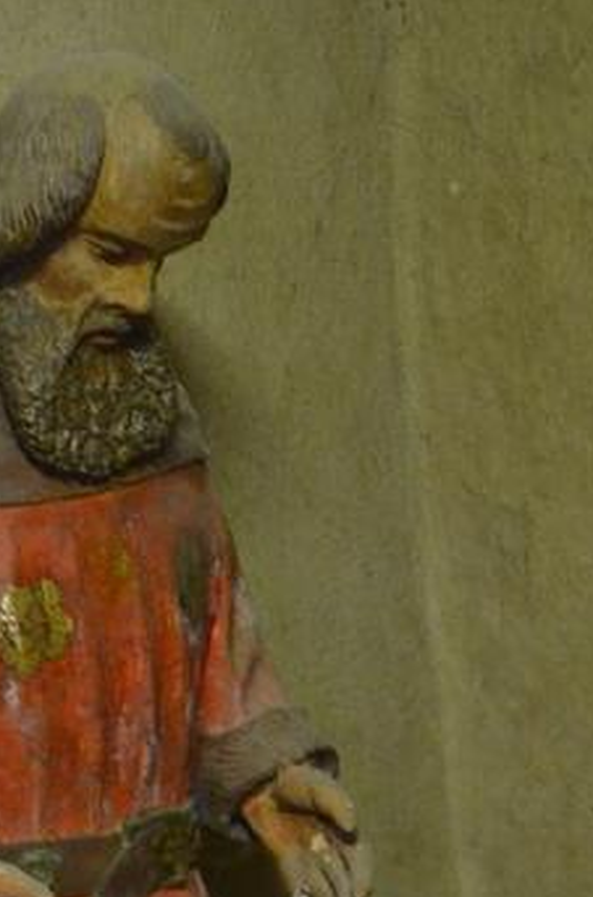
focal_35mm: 121
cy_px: 692
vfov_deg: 16.9
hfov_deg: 11.2
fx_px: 3008
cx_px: 164
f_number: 5.3
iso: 3200
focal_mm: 46
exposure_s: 1/10
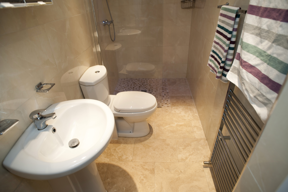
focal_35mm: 20
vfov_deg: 61.9
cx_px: 144
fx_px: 160
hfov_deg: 84.0
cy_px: 96
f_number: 4.5
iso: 200
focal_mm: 20
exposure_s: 1/30
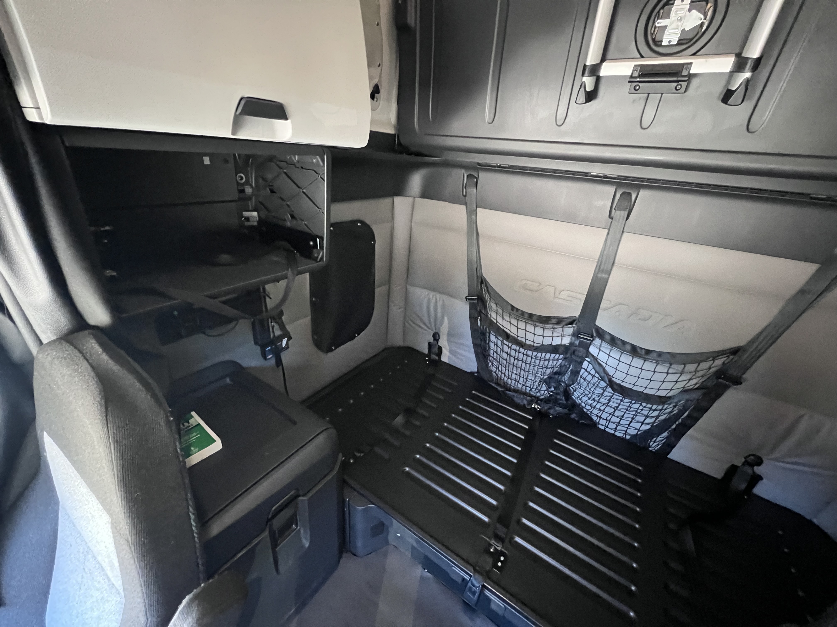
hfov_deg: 106.2
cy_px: 314
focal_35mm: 13
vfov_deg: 89.9
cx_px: 418
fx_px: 314
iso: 1250
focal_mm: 1.57
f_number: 1.8
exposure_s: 1/36
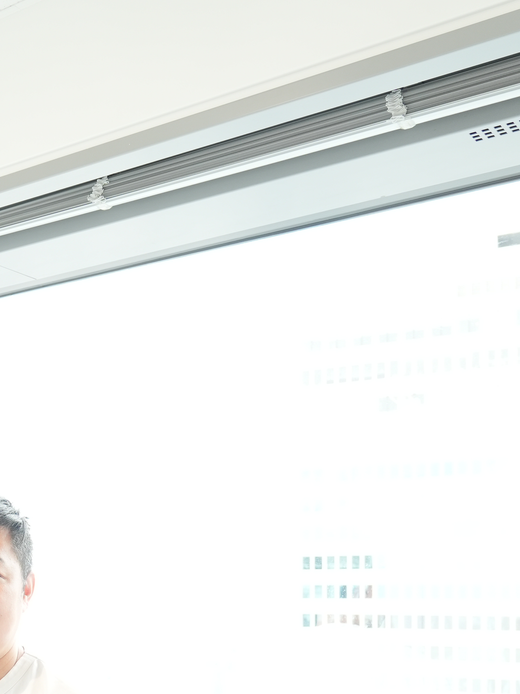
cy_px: 590
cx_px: -170
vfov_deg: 33.0
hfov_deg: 23.0
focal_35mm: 56
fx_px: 1122
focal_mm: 20
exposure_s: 1/30
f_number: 4
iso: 320
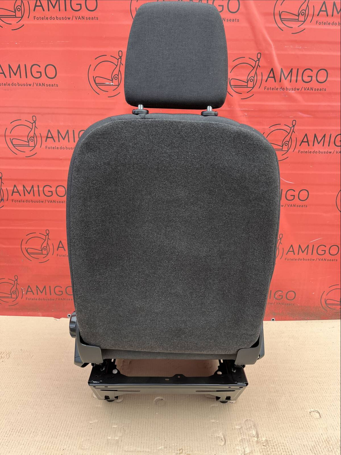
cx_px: 170
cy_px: 228
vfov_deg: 67.3
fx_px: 341
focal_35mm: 26
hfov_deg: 53.1
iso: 64
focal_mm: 5.1
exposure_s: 1/122
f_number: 1.6
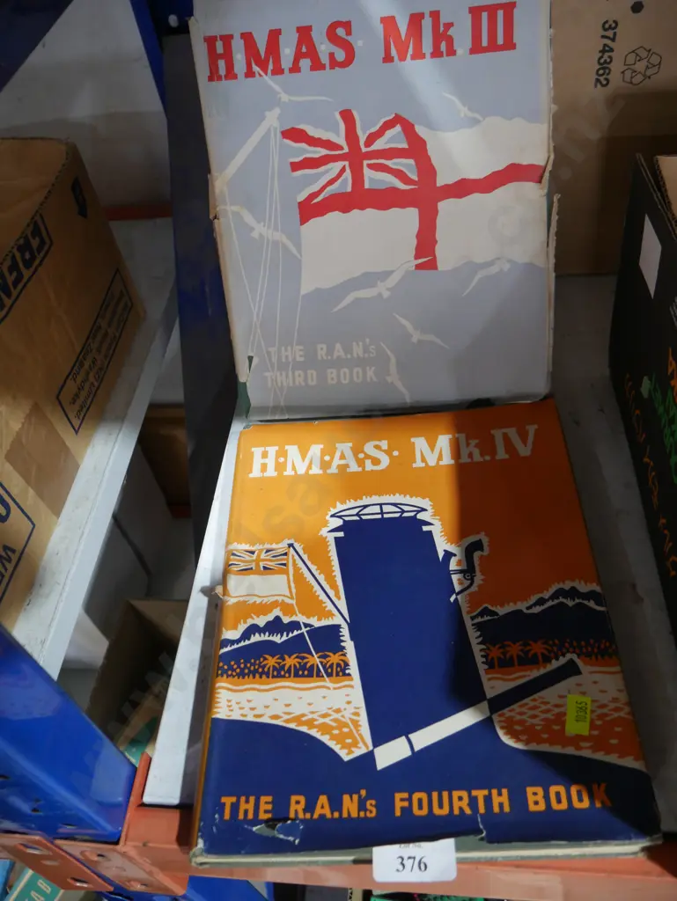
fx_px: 730
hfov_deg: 49.8
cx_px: 338
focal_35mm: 28
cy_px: 450
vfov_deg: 63.4
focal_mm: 14
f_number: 3.5
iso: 800
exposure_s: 1/60
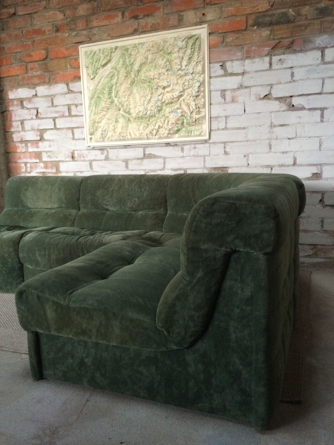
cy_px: 222
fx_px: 373
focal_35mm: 29
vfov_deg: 61.7
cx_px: 167
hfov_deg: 48.2
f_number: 2.2
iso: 250
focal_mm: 4.15
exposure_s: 1/30
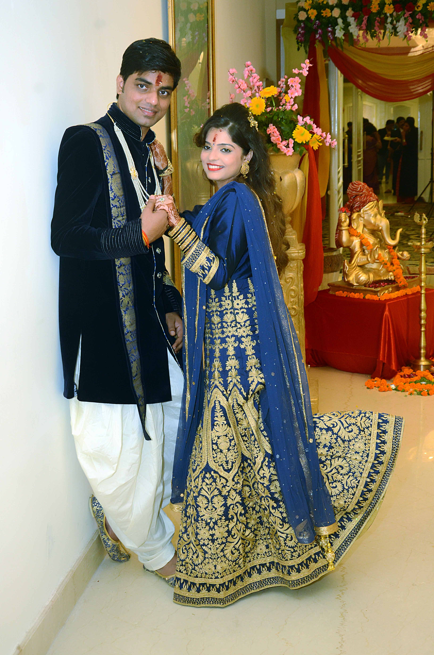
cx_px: 217
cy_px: 328
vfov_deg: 37.9
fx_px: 954
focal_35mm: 52
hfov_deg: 25.6
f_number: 6.3
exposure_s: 1/100
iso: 1000
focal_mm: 35
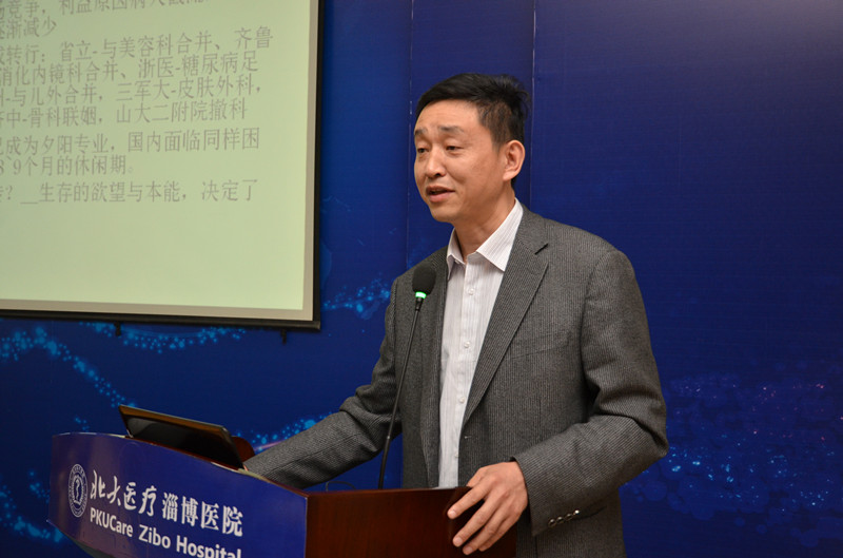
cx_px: 422
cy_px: 279
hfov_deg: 42.4
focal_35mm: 46
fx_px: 1086
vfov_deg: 28.8
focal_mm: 31
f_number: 4.5
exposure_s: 1/60
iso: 800
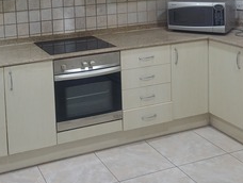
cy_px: 7
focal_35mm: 50
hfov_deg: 36.8
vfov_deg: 27.8
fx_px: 352
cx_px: 47
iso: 100
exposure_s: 1/50
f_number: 1.8
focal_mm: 4.65
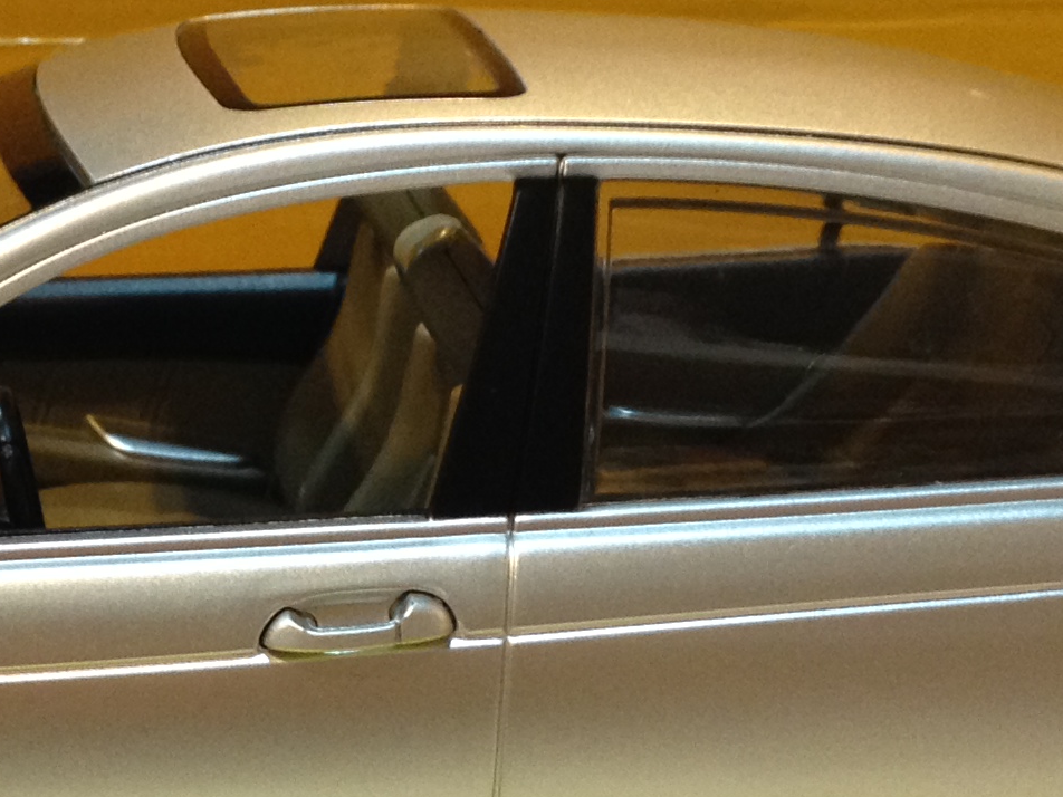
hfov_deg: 16.4
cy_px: 758
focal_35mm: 120
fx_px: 3685
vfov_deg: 12.2
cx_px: 306
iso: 160
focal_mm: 4.28
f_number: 2.4
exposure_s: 1/20
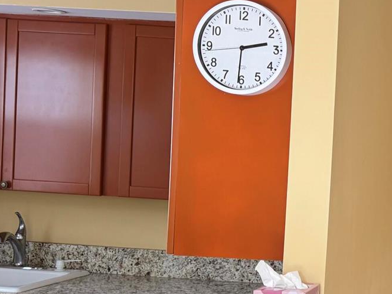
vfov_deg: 19.9
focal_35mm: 74
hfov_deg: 23.6
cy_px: 167
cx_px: 494
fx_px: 838
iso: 200
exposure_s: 1/92
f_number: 1.78
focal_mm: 6.76
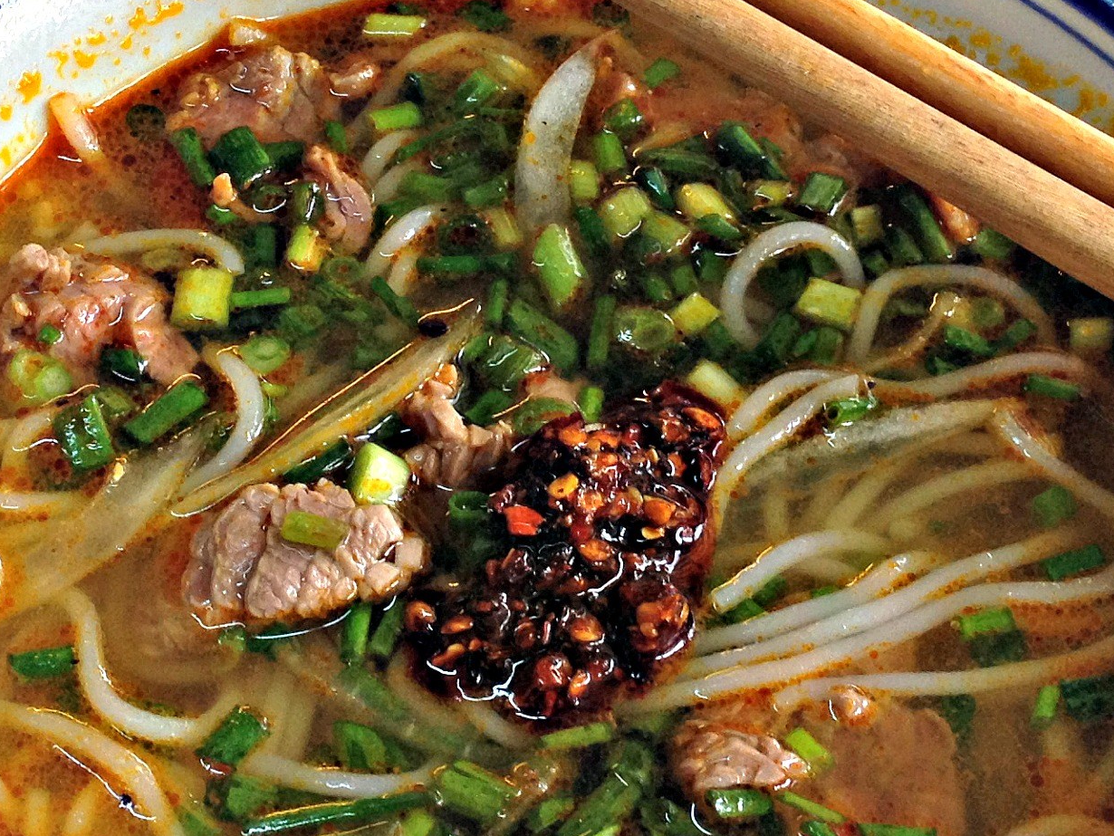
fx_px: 2865
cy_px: 235
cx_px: 601
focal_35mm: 89
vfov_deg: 16.5
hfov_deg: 22.0
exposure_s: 1/20
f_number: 2.4
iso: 64
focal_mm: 4.28
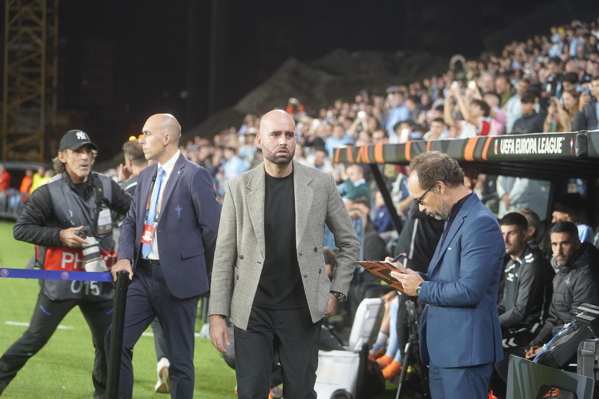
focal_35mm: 122
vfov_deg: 11.2
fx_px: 2029
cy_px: 200
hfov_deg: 16.8
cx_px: 300
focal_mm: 122
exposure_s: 1/160
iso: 1000
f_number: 4
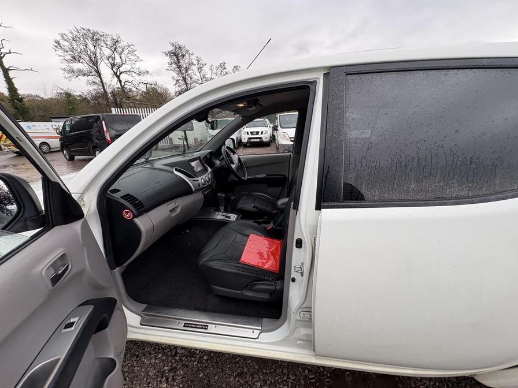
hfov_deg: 102.1
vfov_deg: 85.7
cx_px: 259
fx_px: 209
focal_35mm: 14
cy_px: 194
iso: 80
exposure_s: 1/99
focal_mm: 2.22
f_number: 2.2
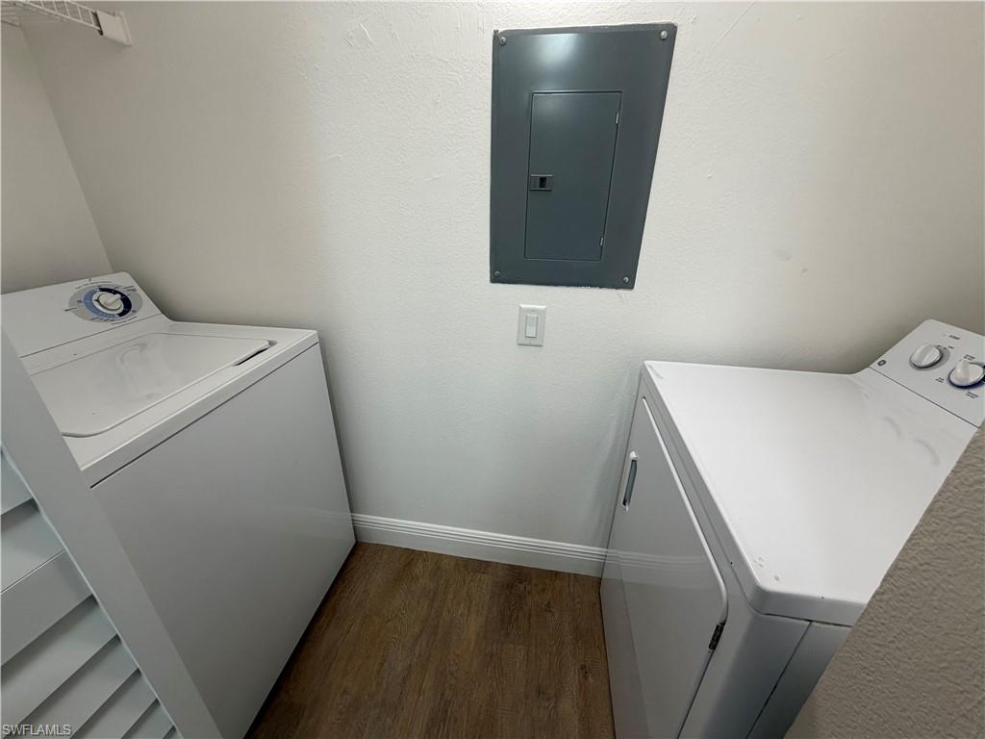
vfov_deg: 85.7
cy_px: 370
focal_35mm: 14
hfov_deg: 102.1
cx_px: 492
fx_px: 398
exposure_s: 1/120
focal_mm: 2.22
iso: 160
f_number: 2.2
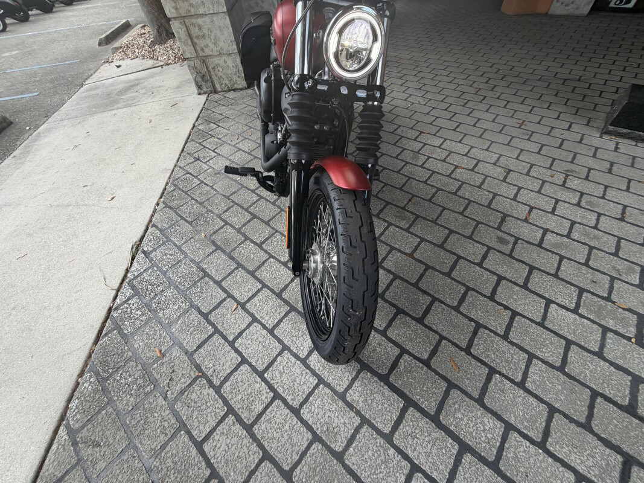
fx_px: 260
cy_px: 242
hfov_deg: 102.1
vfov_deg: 85.7
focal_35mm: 14
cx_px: 322
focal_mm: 2.22
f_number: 2.2
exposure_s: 1/177
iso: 64
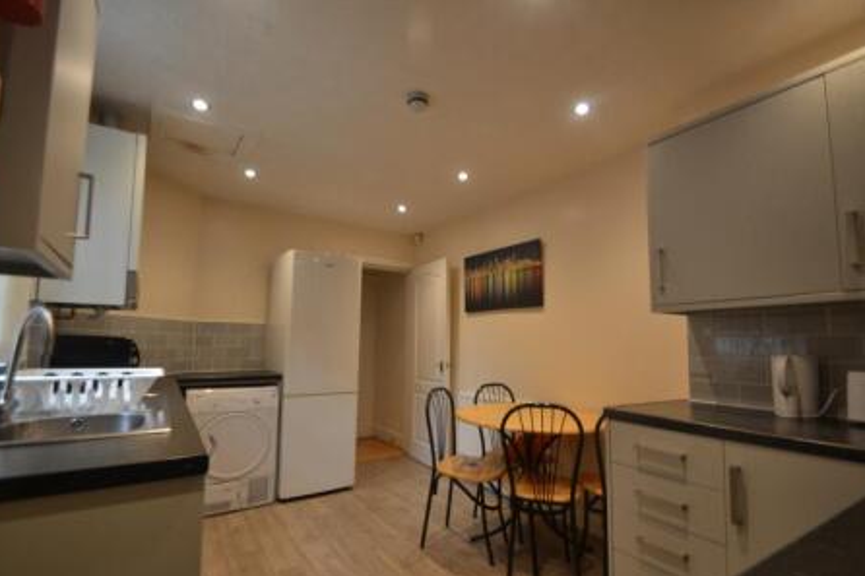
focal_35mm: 16
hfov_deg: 96.7
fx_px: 384
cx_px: 442
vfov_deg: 73.6
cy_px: 305
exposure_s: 1/60
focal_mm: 10
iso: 400
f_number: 3.5
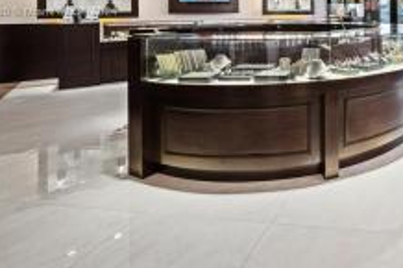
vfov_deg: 40.5
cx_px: 369
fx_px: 324
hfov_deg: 54.7
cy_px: 13
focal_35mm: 29
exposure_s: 1/20
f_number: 8
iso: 200
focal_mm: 14
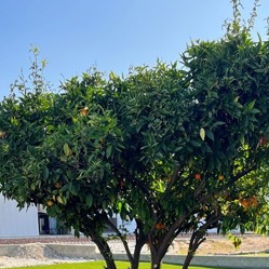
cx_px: 156
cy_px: 308
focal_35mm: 59
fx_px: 519
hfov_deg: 29.0
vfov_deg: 26.4
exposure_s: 1/943
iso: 50
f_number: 1.6
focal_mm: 5.1
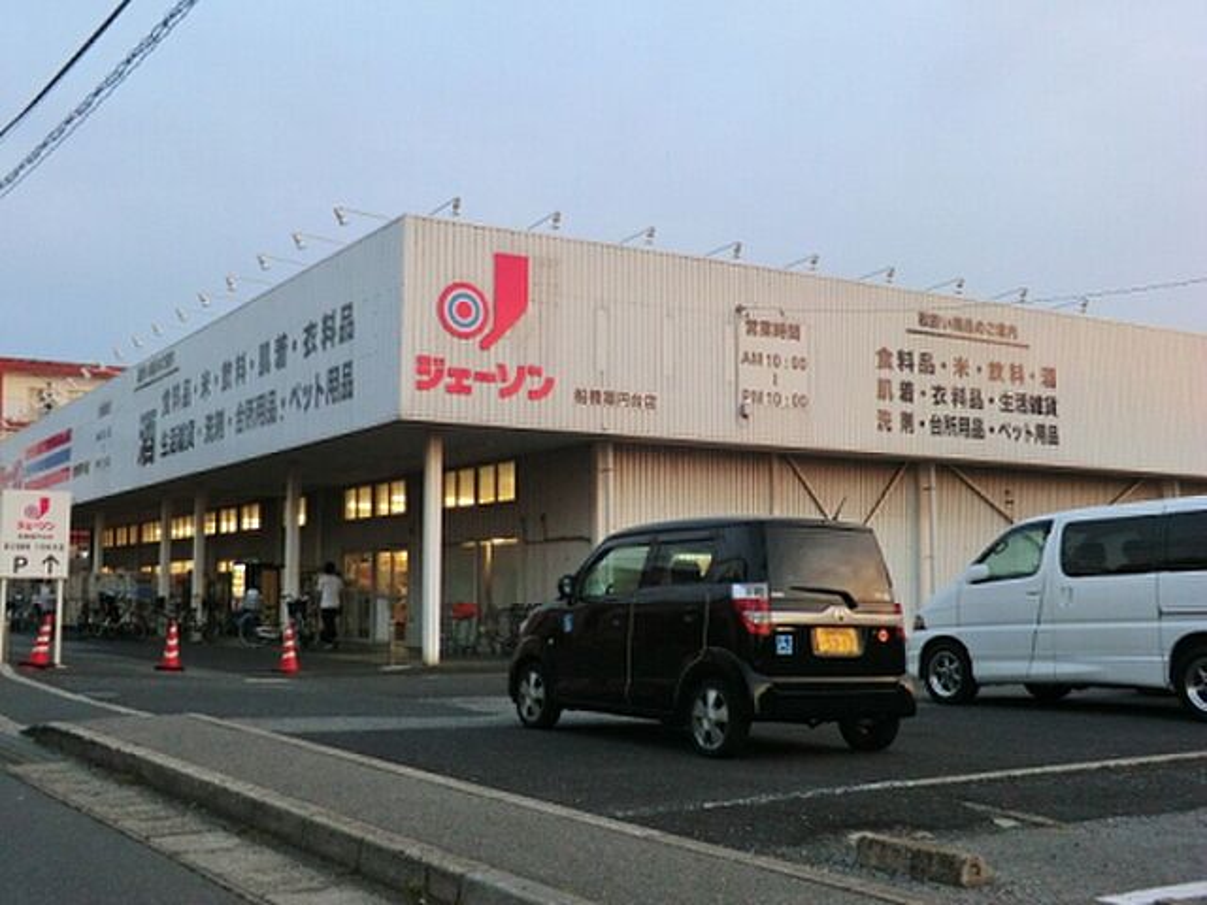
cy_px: 452
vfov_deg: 36.0
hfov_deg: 46.8
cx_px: 604
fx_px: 1395
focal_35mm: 40
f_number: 3.8
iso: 200
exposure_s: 1/60
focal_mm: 7.1
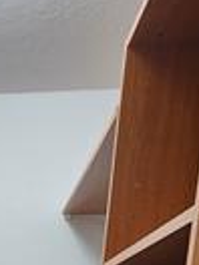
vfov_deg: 23.5
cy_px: 430
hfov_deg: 21.4
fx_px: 452
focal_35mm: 59
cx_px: -88
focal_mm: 2.2
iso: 320
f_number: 2.2
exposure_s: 1/40
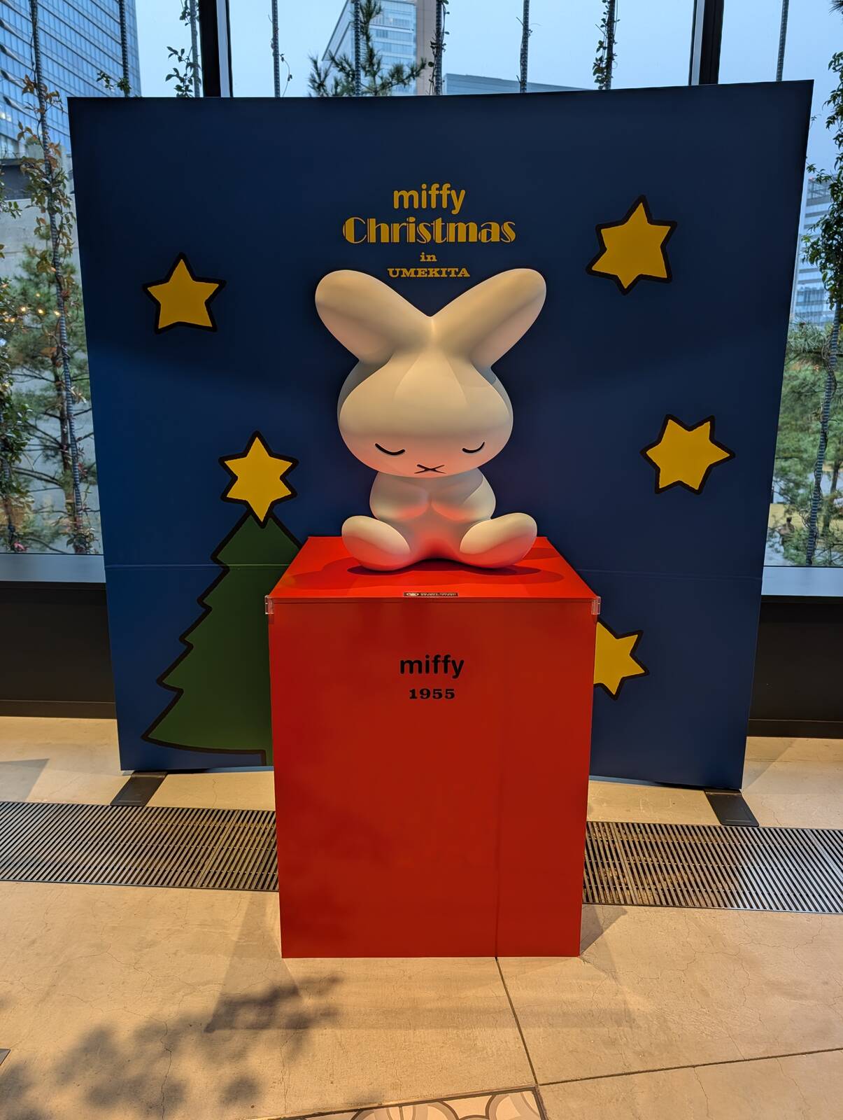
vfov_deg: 71.5
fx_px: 777
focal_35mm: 24
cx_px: 422
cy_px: 560
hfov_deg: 56.9
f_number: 1.68
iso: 29
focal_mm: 6.9
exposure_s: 1/30
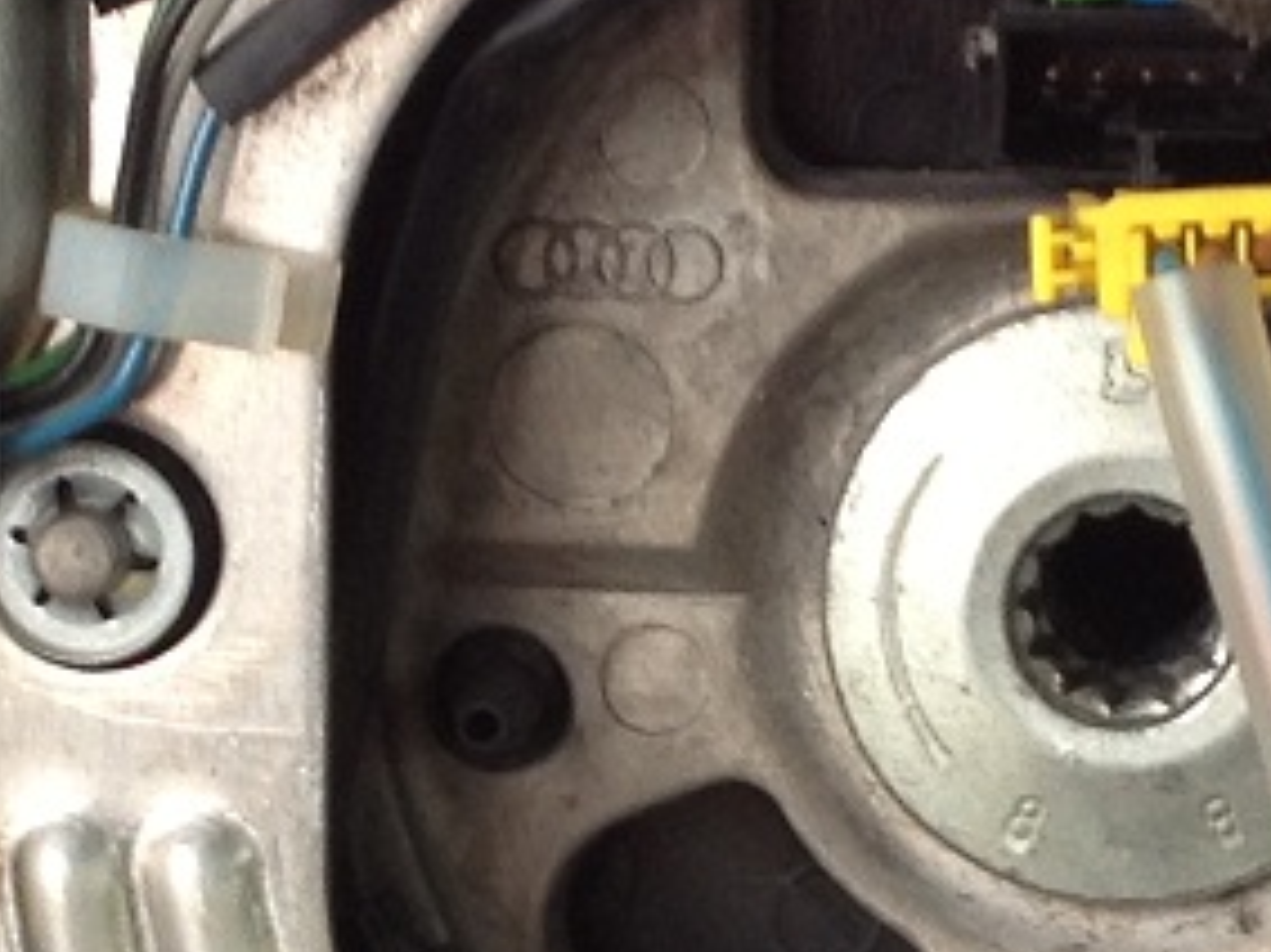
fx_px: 7414
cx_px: 835
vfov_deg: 7.3
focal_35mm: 202
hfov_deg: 9.8
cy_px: 885
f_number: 2.4
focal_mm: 4.28
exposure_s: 1/30
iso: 50
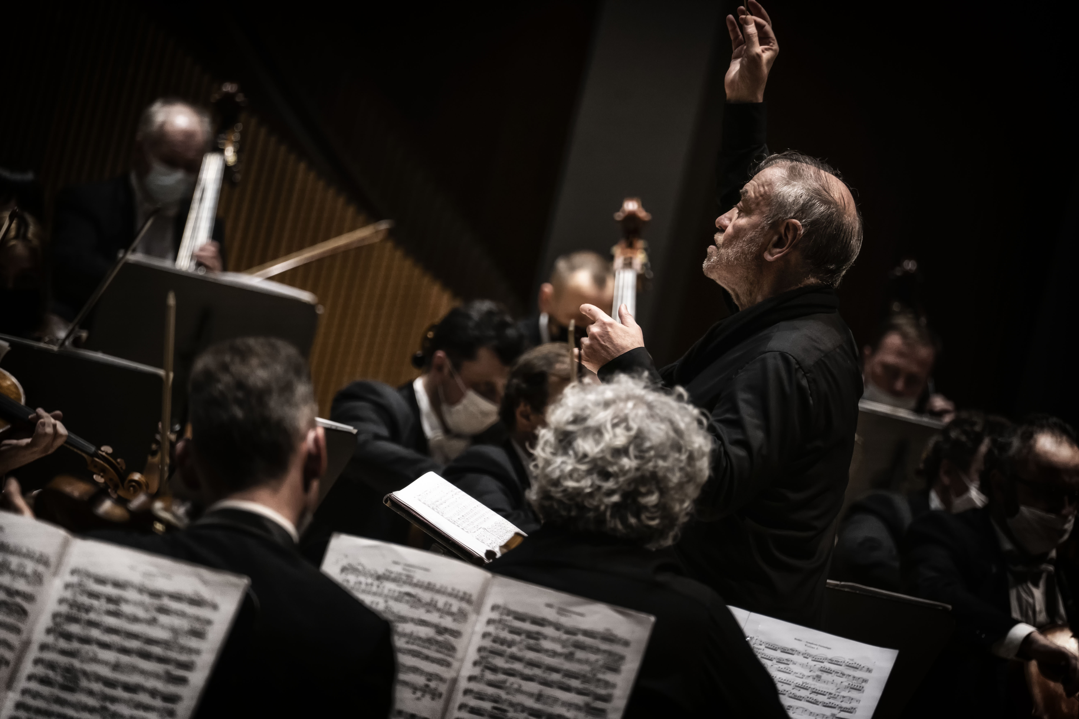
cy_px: 360
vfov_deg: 4.6
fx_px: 8991
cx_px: 540
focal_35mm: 300
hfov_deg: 6.9
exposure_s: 1/250
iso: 2000
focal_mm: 300
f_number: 5.6
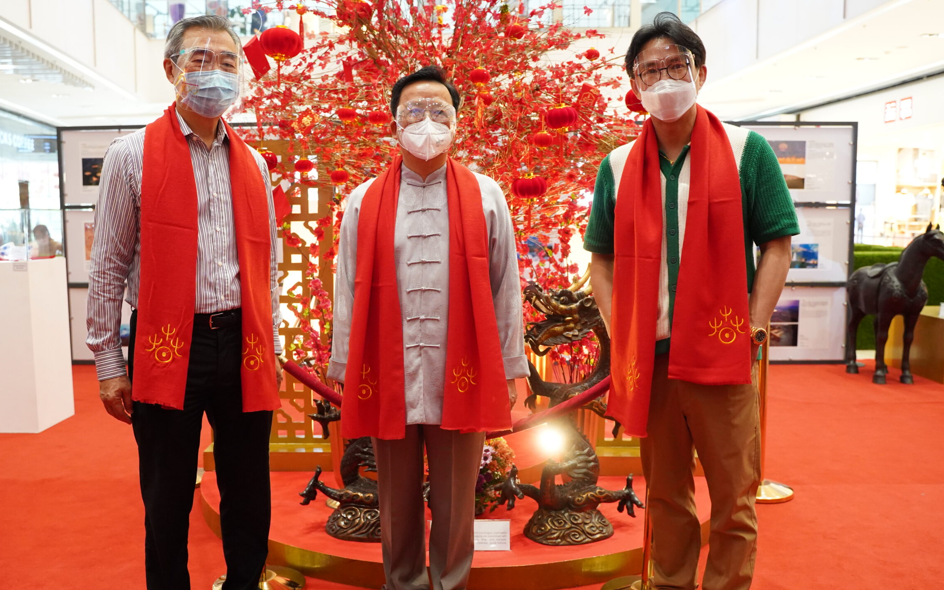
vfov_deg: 39.4
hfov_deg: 59.6
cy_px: 333
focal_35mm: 32
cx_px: 432
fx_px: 823
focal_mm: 28
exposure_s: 1/125
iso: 5000
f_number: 4
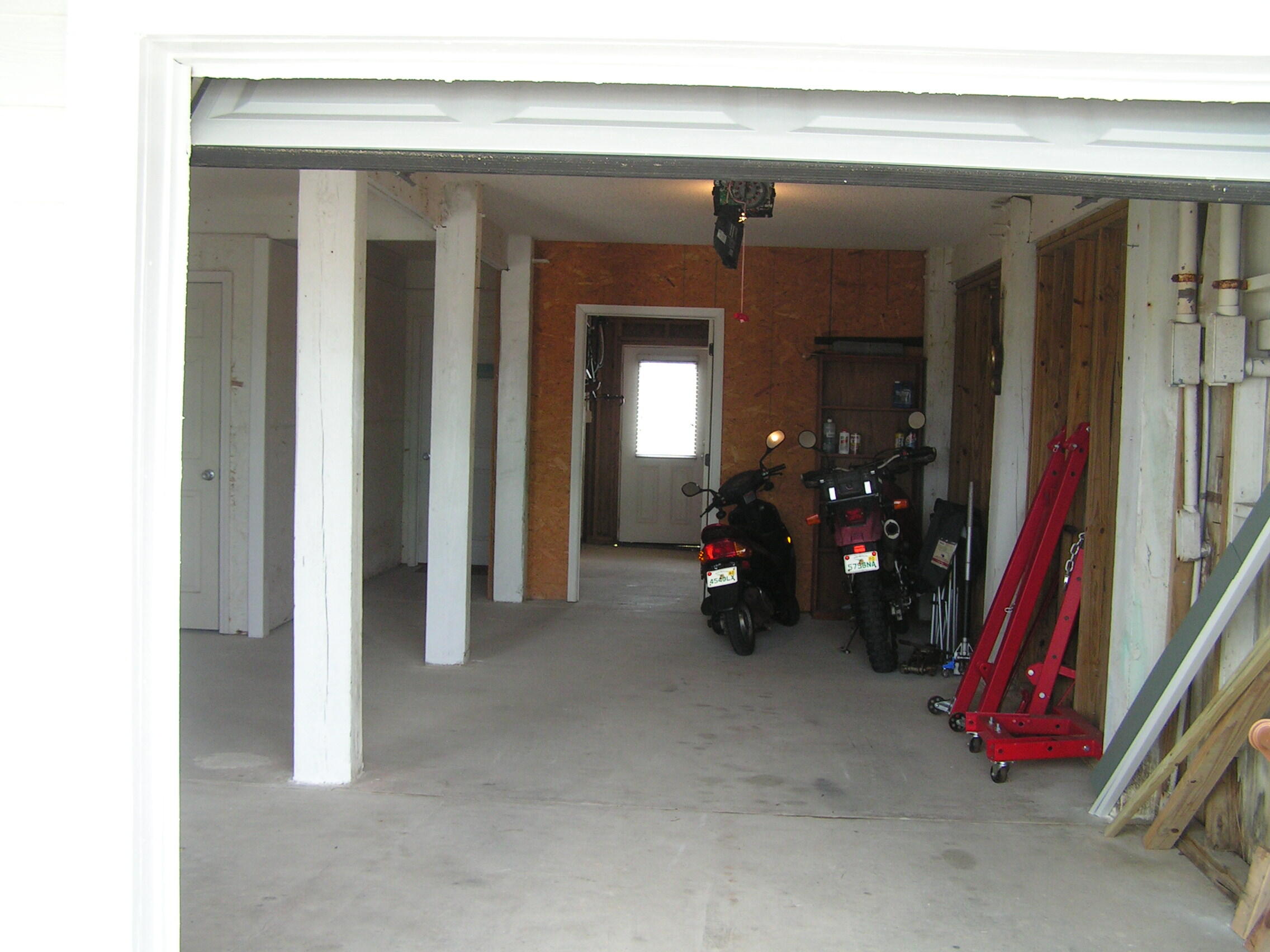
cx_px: 635
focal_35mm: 38
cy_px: 476
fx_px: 1394
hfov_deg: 49.0
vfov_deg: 37.7
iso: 80
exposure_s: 1/50
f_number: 2.8
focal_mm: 6.3
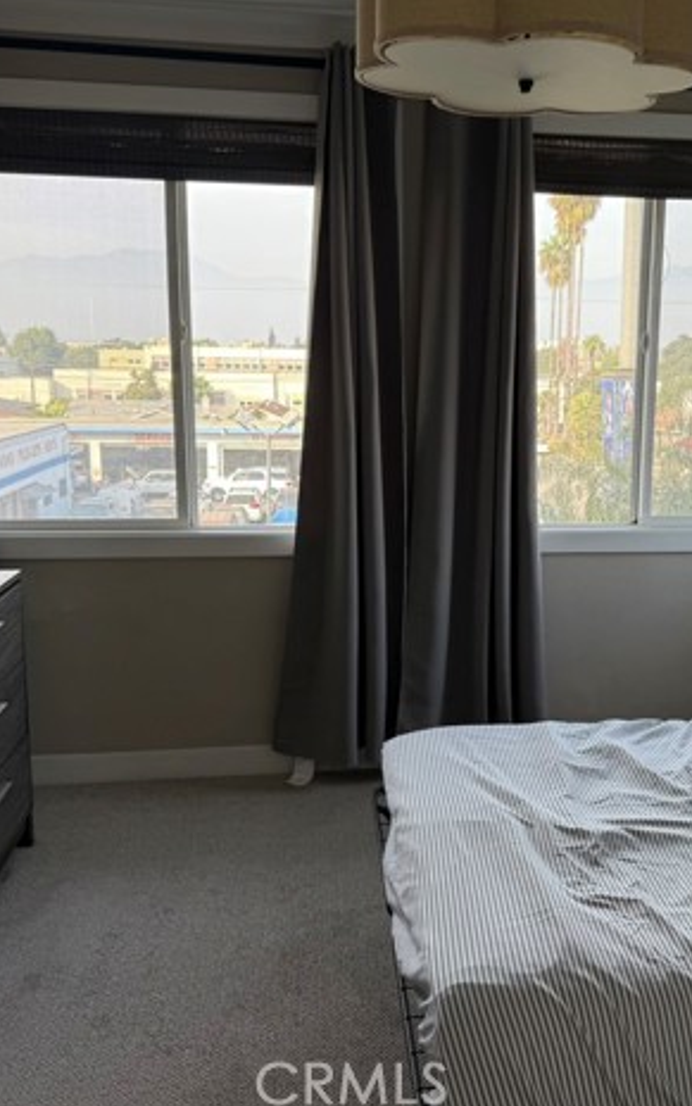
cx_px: 473
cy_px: 547
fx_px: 1055
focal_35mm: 35
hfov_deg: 35.9
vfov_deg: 55.3
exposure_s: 1/198
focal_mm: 6.76
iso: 64
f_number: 1.78
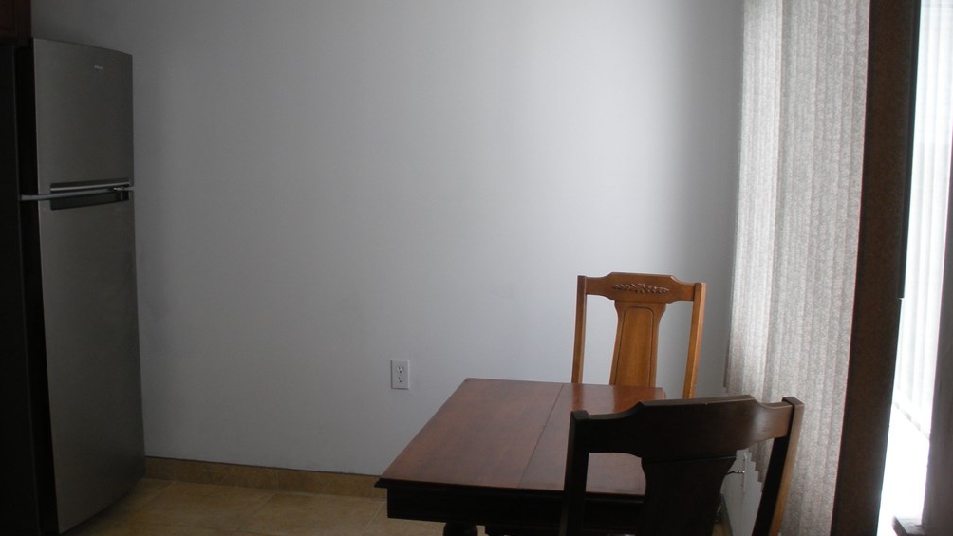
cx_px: 470
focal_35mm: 40
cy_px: 314
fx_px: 1011
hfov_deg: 50.5
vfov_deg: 29.7
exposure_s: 1/56.6
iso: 97
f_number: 3.5
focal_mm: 6.3
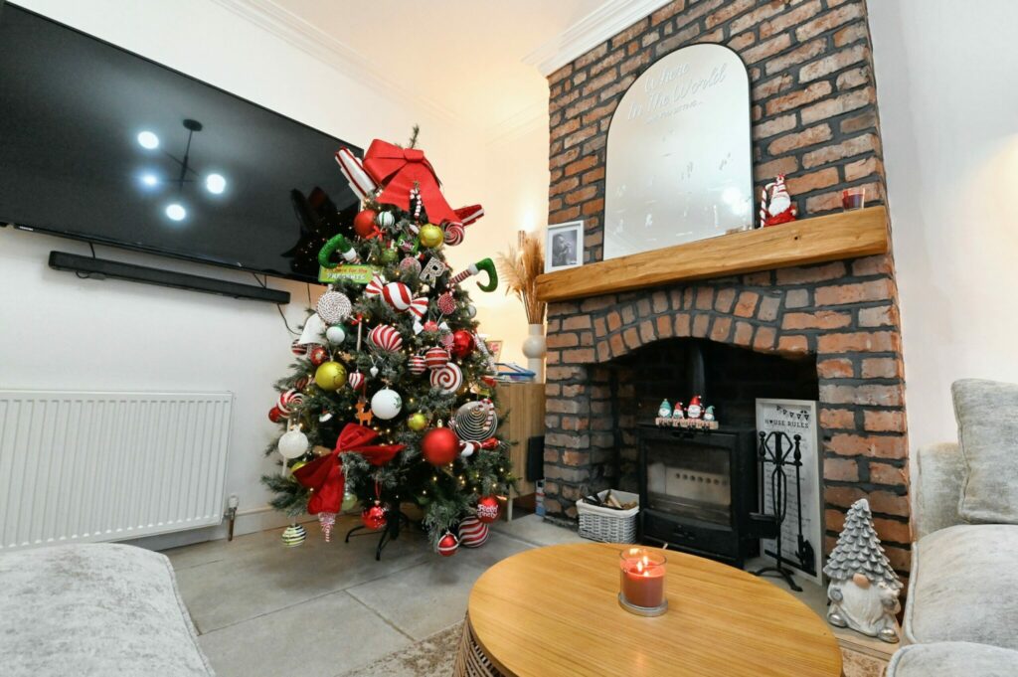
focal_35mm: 15
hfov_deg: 100.4
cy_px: 338
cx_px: 509
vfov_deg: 77.2
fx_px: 424
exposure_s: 1/60
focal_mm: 15
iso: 6400
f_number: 10
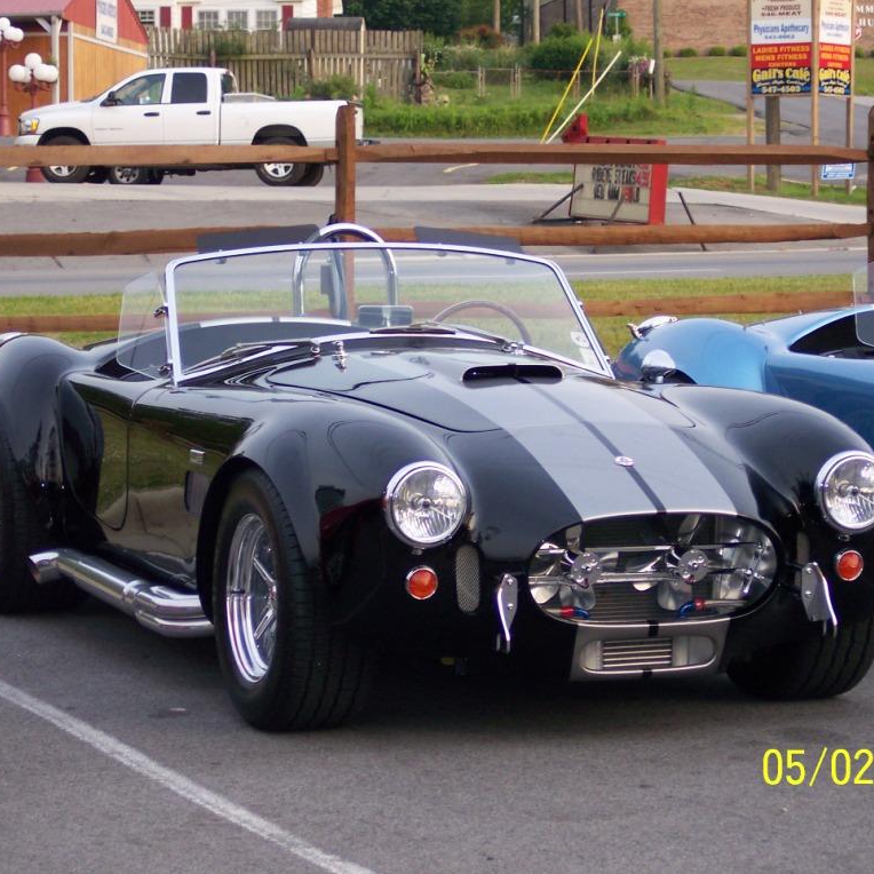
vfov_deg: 12.9
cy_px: 438
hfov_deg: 12.9
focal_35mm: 135
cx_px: 461
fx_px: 3856
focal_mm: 24
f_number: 4.8
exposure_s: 1/90
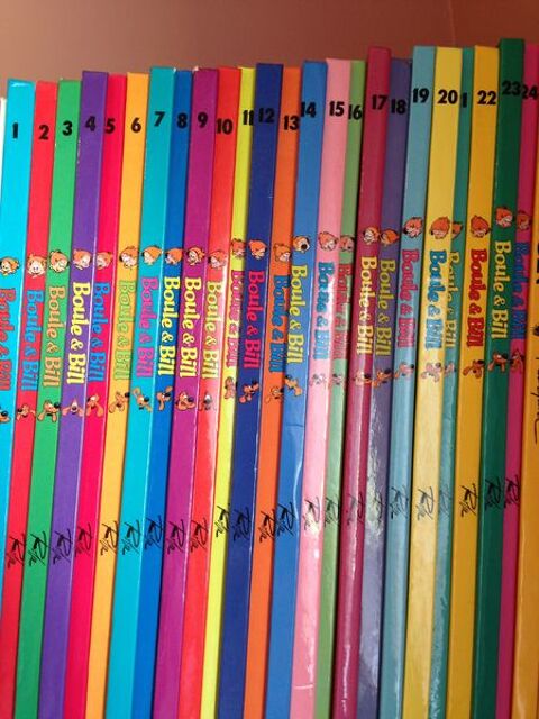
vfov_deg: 55.4
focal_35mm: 33
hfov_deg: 42.9
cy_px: 360
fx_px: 685
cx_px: 270
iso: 64
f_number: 2.4
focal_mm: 4.12
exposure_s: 1/20
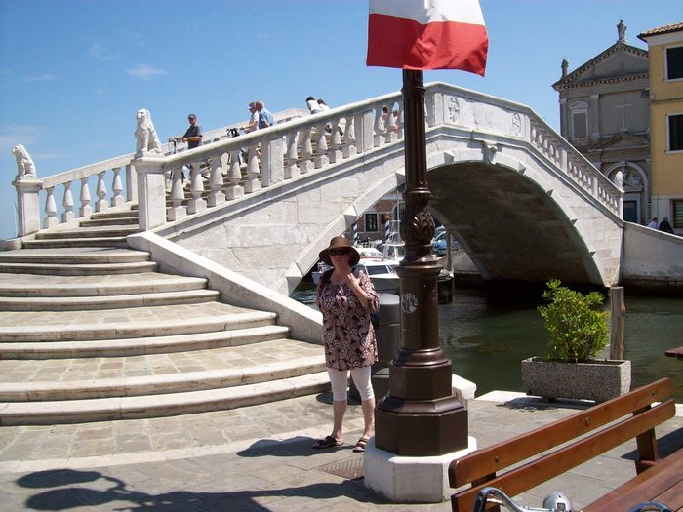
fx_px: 710
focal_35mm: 36
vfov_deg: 39.7
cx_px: 342
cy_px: 256
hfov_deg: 51.4
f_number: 4.8
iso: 80
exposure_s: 1/566
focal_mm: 6
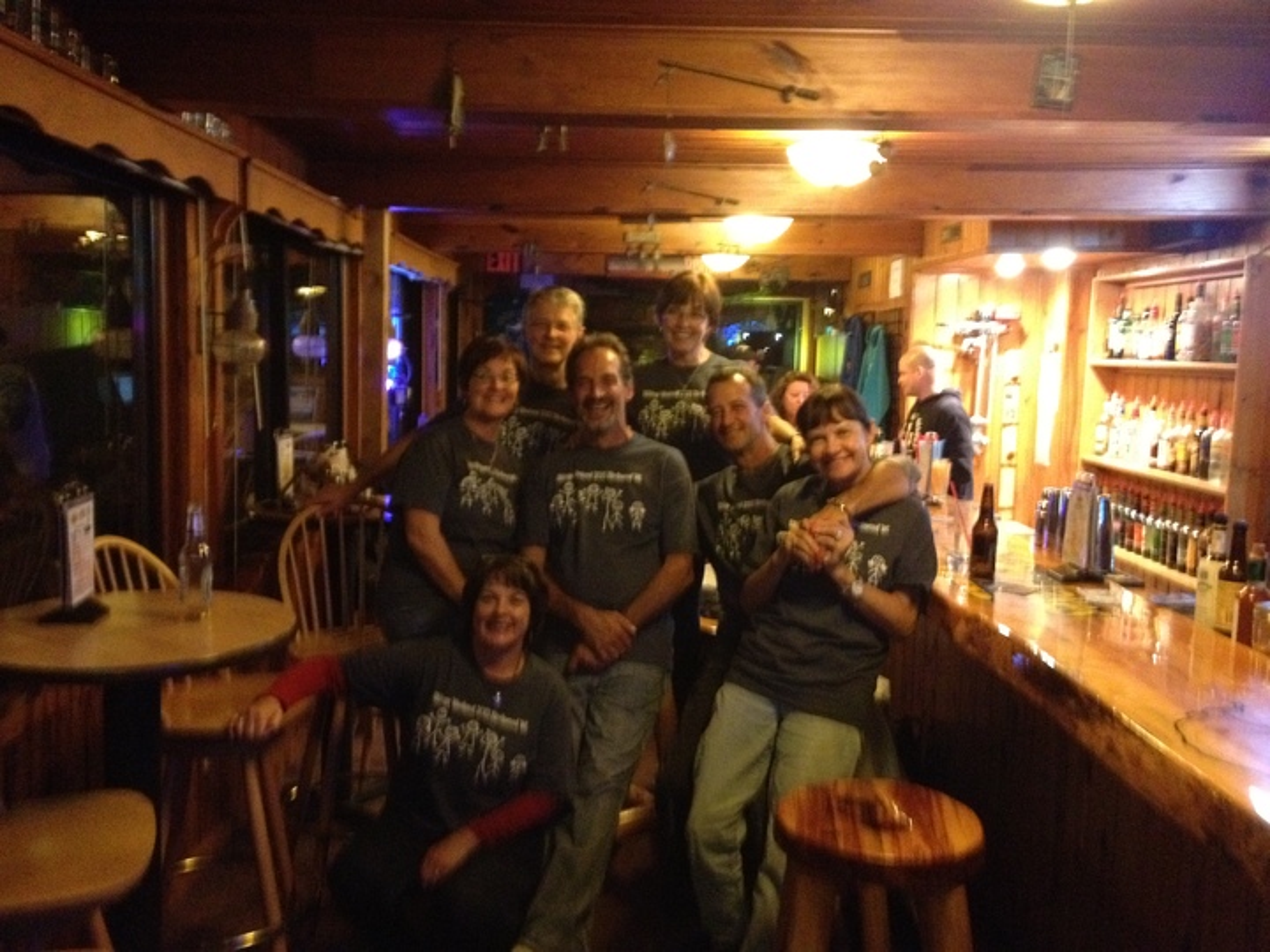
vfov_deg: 40.7
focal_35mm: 35
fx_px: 1284
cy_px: 476
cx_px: 635
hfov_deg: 52.6
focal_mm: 4.28
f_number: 2.4
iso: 800
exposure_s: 1/15
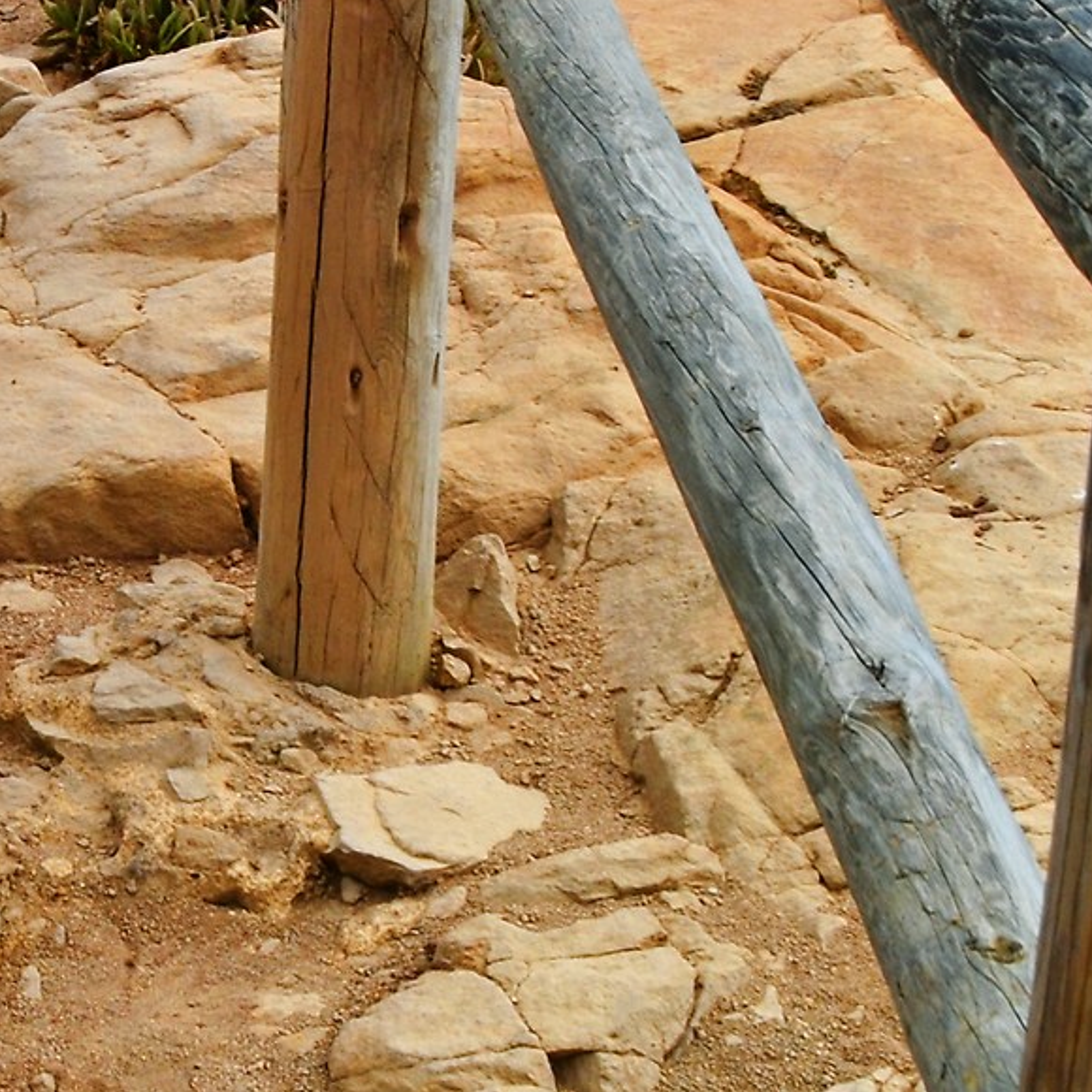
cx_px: -546
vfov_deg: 14.7
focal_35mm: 116
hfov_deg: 14.1
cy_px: -62
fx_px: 4140
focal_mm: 22
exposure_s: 1/160
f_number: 13
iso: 100
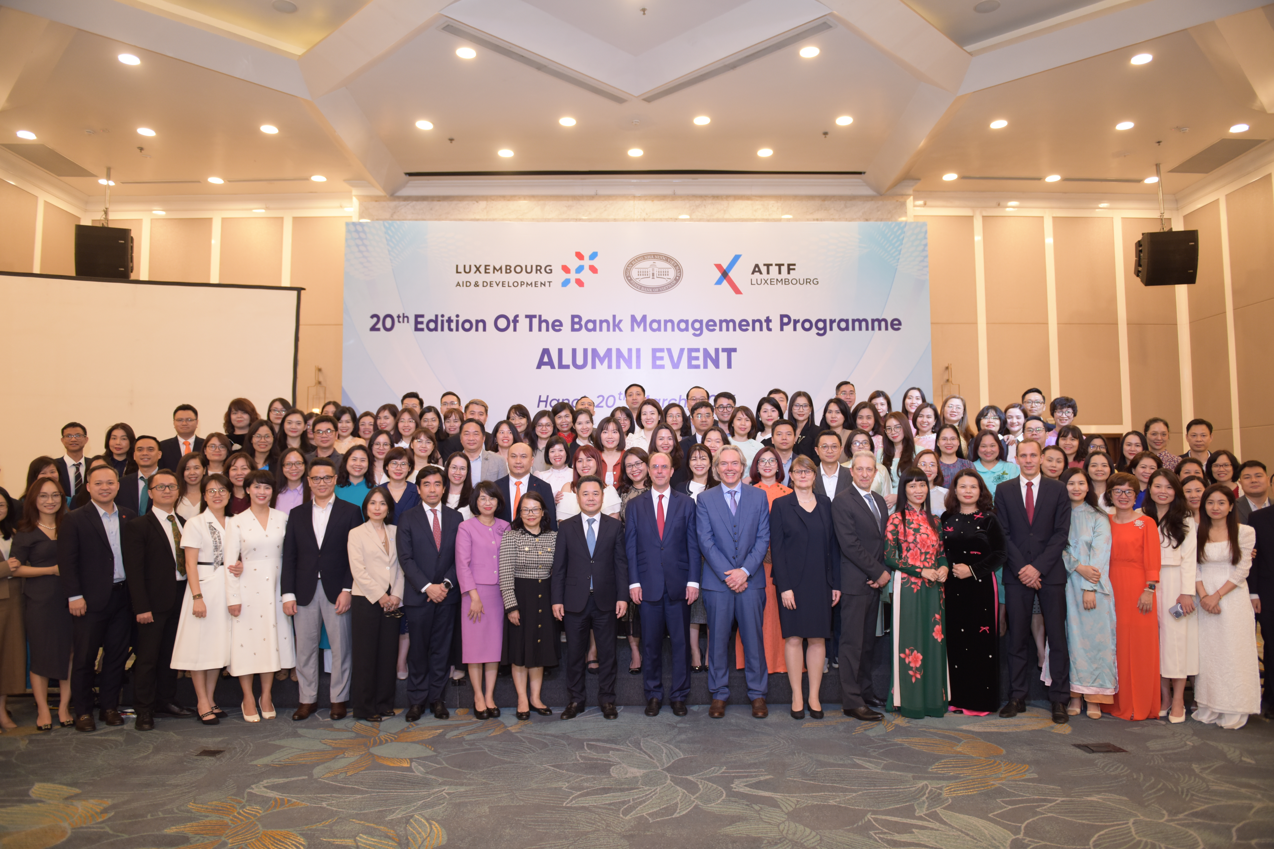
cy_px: 424
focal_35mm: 24
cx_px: 637
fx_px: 849
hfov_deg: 73.7
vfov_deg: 53.1
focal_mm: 24
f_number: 2.8
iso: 800
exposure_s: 1/125
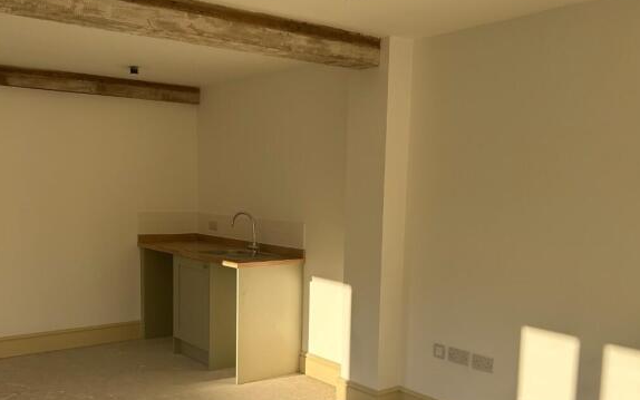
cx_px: 319
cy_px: 227
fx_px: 488
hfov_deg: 66.5
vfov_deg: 44.5
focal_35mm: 28
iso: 50
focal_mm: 5.7
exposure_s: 1/1068
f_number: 1.5
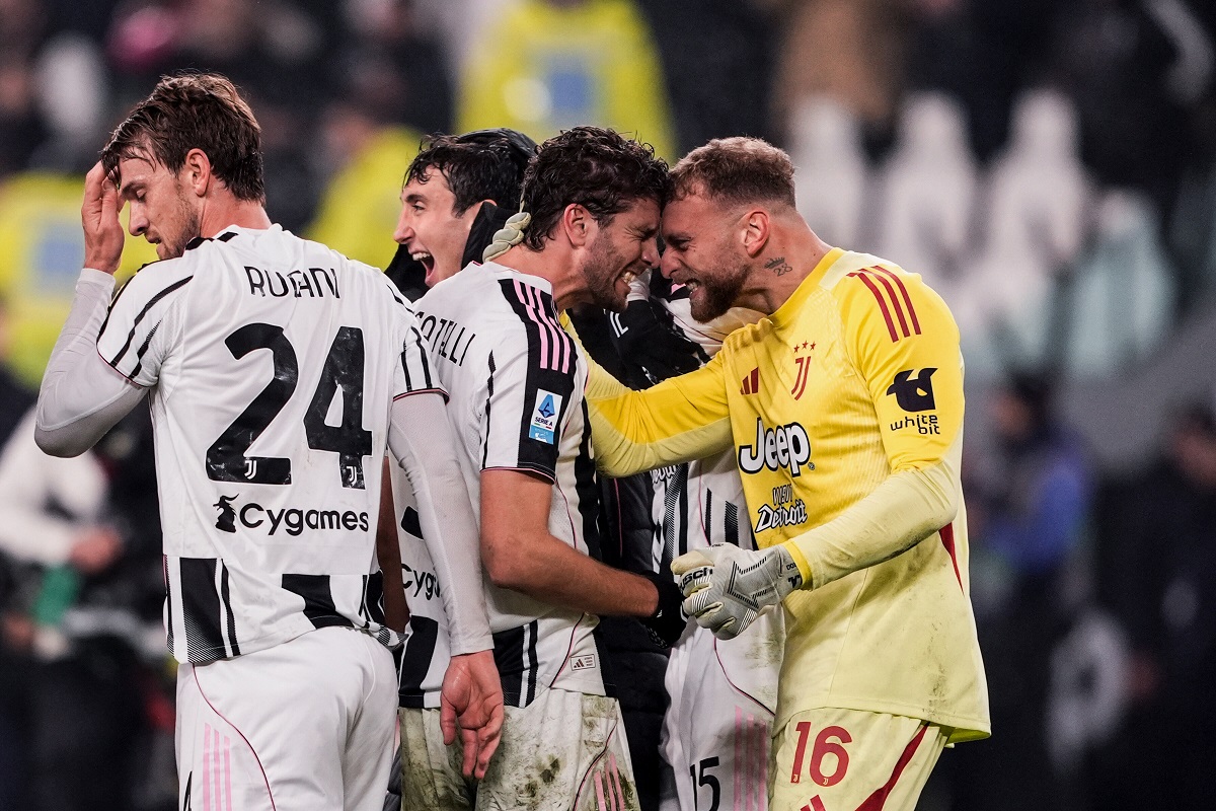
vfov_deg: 3.4
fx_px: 13510
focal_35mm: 400
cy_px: 406
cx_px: 608
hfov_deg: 5.2
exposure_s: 1/2000
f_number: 2.8
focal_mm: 400
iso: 2000
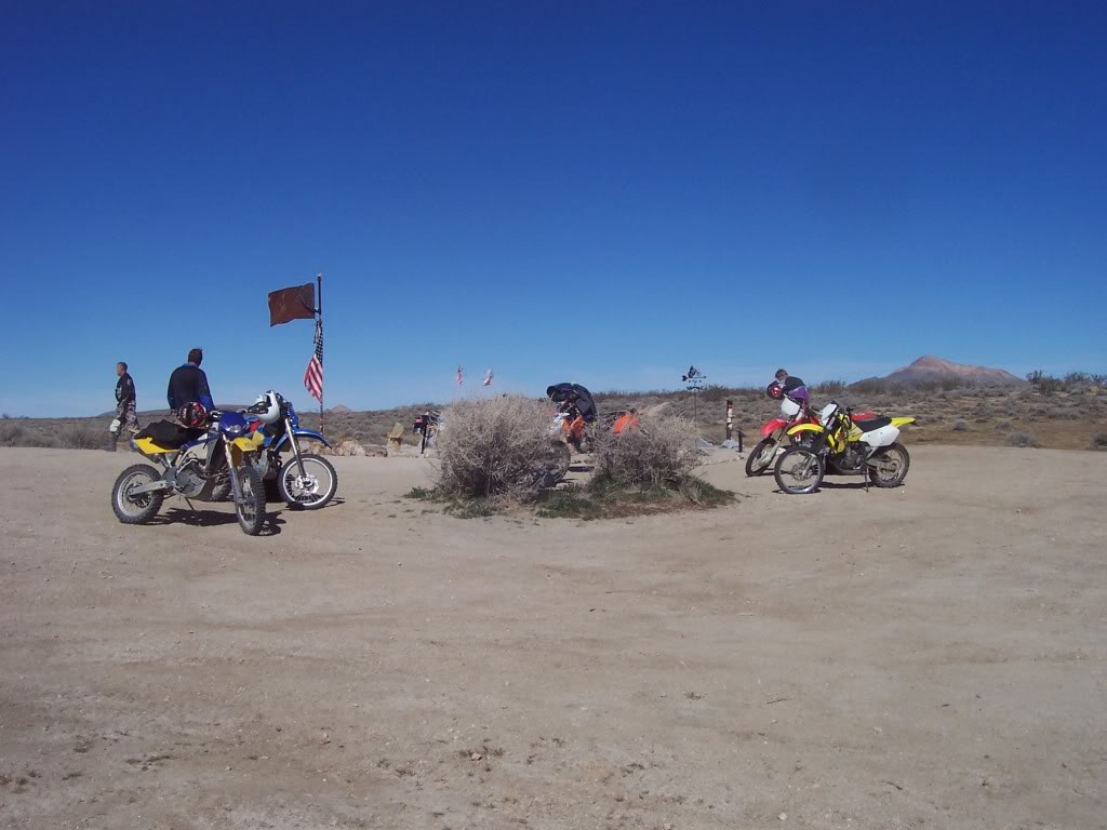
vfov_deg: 38.7
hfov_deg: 50.1
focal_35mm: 37
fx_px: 1183
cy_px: 415
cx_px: 554
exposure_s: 1/1000
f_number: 5.6
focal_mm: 5.6
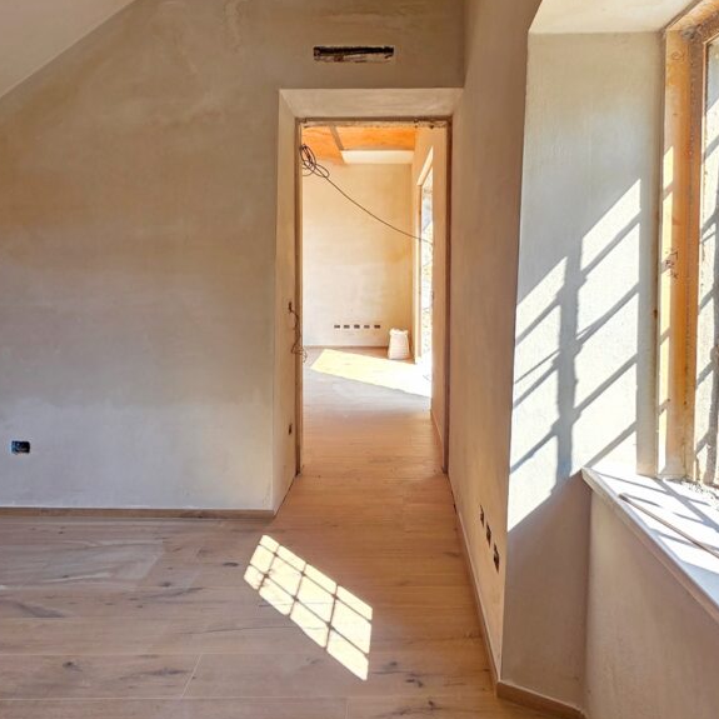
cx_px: 488
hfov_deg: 72.3
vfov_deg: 74.1
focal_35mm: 20
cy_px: 294
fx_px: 470
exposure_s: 1/100
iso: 25
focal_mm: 2.2
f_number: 1.9
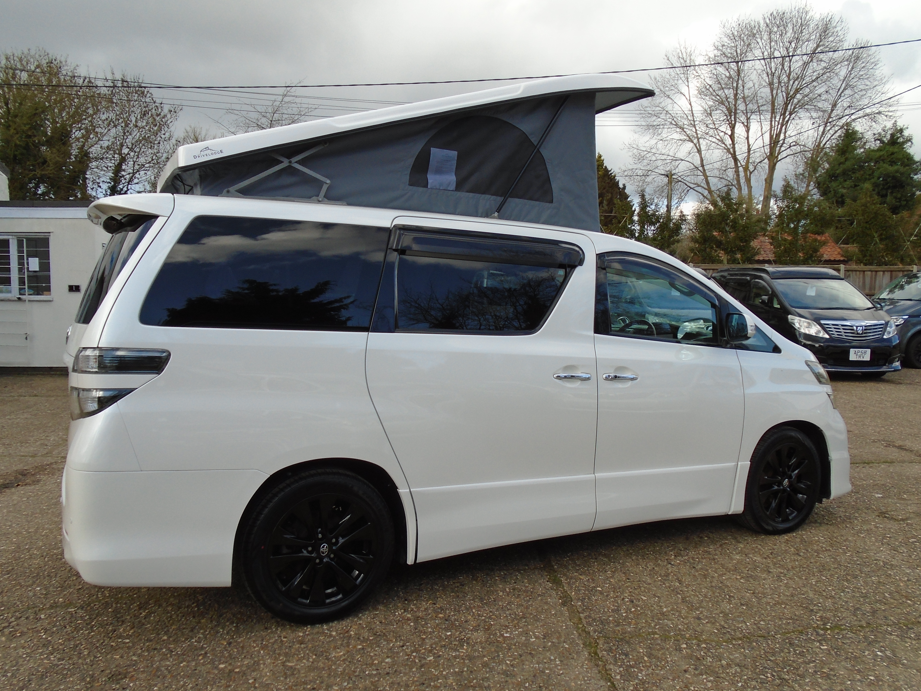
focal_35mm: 27
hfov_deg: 65.3
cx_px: 454
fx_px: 718
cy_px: 347
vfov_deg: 51.4
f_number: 3.2
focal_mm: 4.6
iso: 100
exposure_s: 1/500
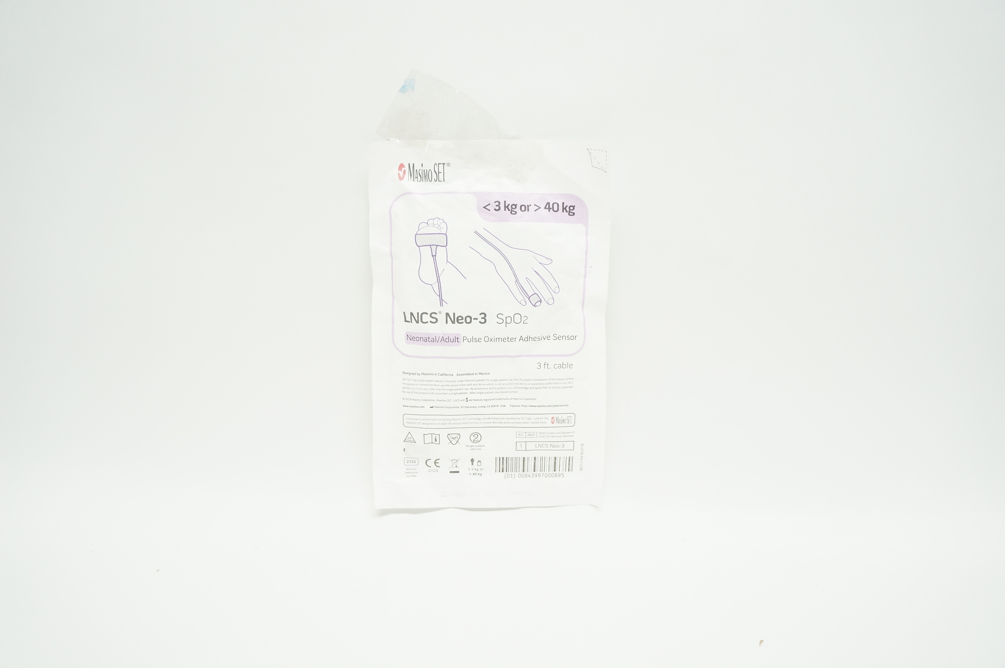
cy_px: 334
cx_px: 502
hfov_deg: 67.4
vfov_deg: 47.8
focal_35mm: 27
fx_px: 753
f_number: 3.5
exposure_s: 1/320
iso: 800
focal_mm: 18
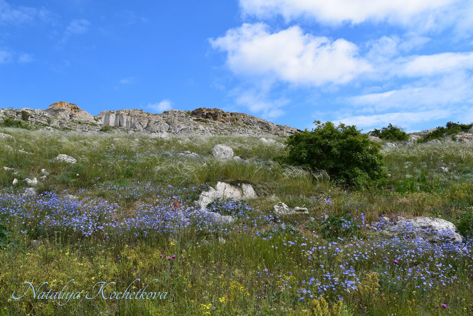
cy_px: 158
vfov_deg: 47.9
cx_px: 236
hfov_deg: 67.4
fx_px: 355
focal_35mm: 27
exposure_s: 1/500
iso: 280
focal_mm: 18
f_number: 11
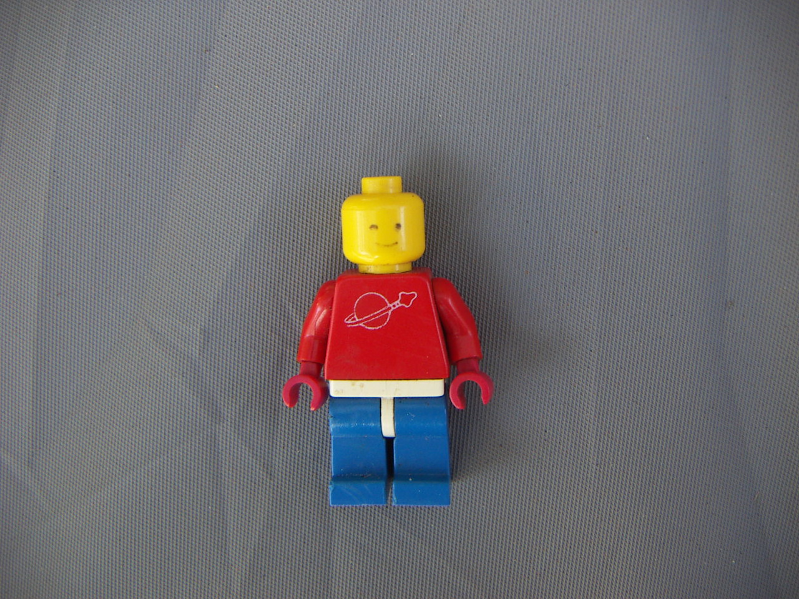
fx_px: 831
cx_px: 400
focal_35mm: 36
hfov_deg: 51.4
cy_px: 300
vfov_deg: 39.7
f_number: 2.8
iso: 50
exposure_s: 1/60
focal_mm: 4.7
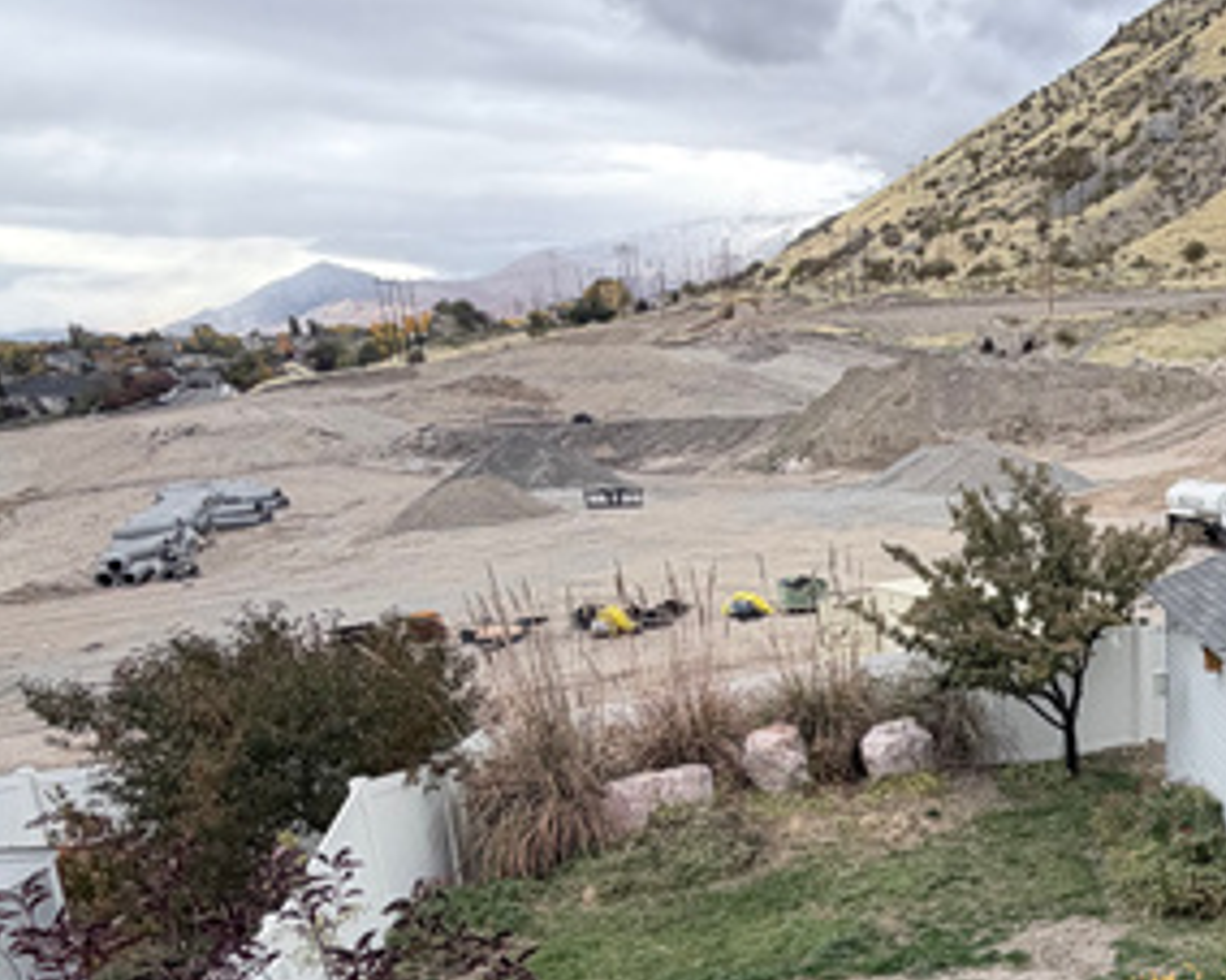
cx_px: 1204
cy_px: 781
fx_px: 1342
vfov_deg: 38.6
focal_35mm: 37
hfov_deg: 42.8
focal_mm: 2.22
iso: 50
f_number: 2.2
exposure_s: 1/502
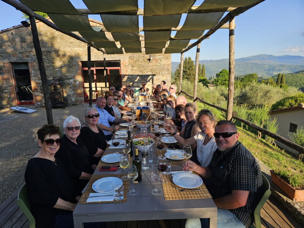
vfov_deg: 58.9
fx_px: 202
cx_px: 152
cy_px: 114
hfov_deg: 73.9
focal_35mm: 23
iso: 10
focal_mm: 6.3
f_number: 1.7
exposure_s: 1/251
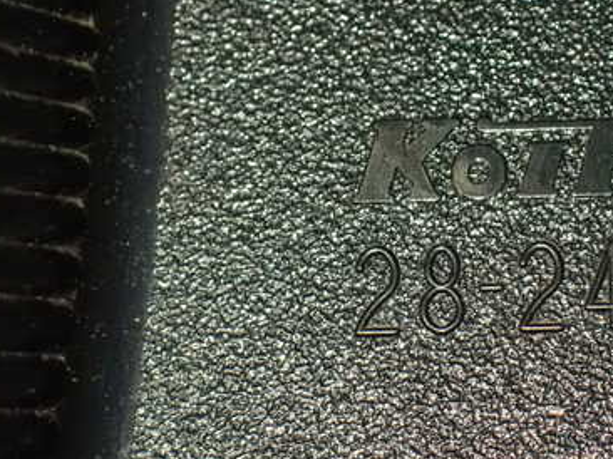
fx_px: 2902
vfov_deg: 9.0
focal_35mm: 164
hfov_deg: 12.0
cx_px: 430
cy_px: 265
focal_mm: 18
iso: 1600
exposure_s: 1/100
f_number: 4.9
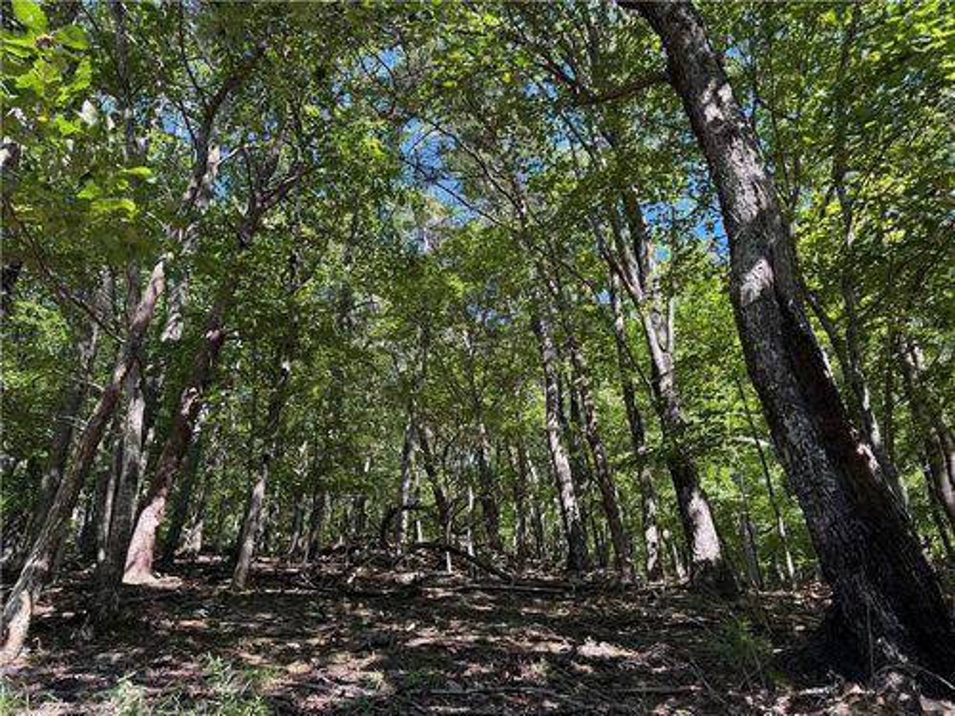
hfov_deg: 71.6
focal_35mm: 24
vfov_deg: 56.8
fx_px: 662
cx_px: 478
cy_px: 358
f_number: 1.78
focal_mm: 6.76
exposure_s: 1/265
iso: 64
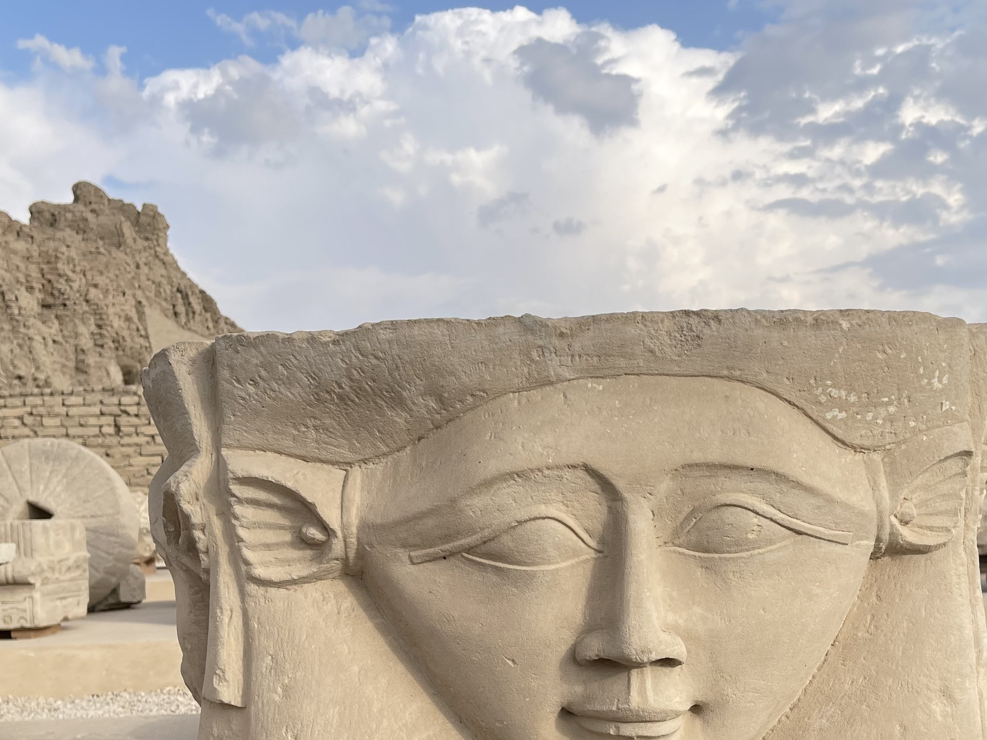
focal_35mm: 45
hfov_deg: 41.8
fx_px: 1283
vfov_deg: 31.4
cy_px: 588
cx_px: 605
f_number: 1.6
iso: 32
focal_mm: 5.1
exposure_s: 1/2488
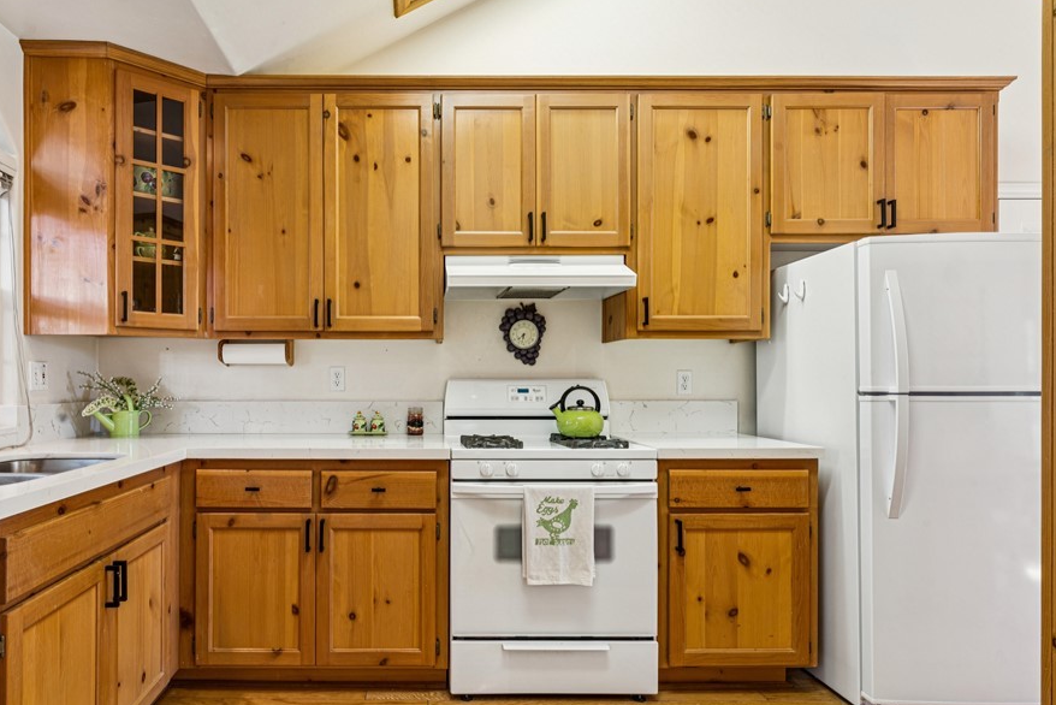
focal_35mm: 21
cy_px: 385
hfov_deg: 79.5
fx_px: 623
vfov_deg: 58.9
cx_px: 416
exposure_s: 1/1.25
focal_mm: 17.2
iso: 100
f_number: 13
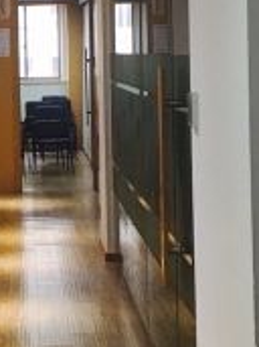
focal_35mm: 119
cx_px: -106
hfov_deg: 12.0
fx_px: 1189
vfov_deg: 16.5
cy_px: 85
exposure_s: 1/33
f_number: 2.2
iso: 50
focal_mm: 4.15
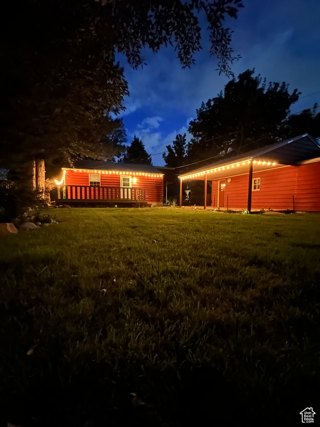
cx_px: 160
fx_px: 173
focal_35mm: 14
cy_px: 214
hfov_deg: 85.7
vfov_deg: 102.1
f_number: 2.2
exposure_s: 1/8
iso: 5000
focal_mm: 2.22
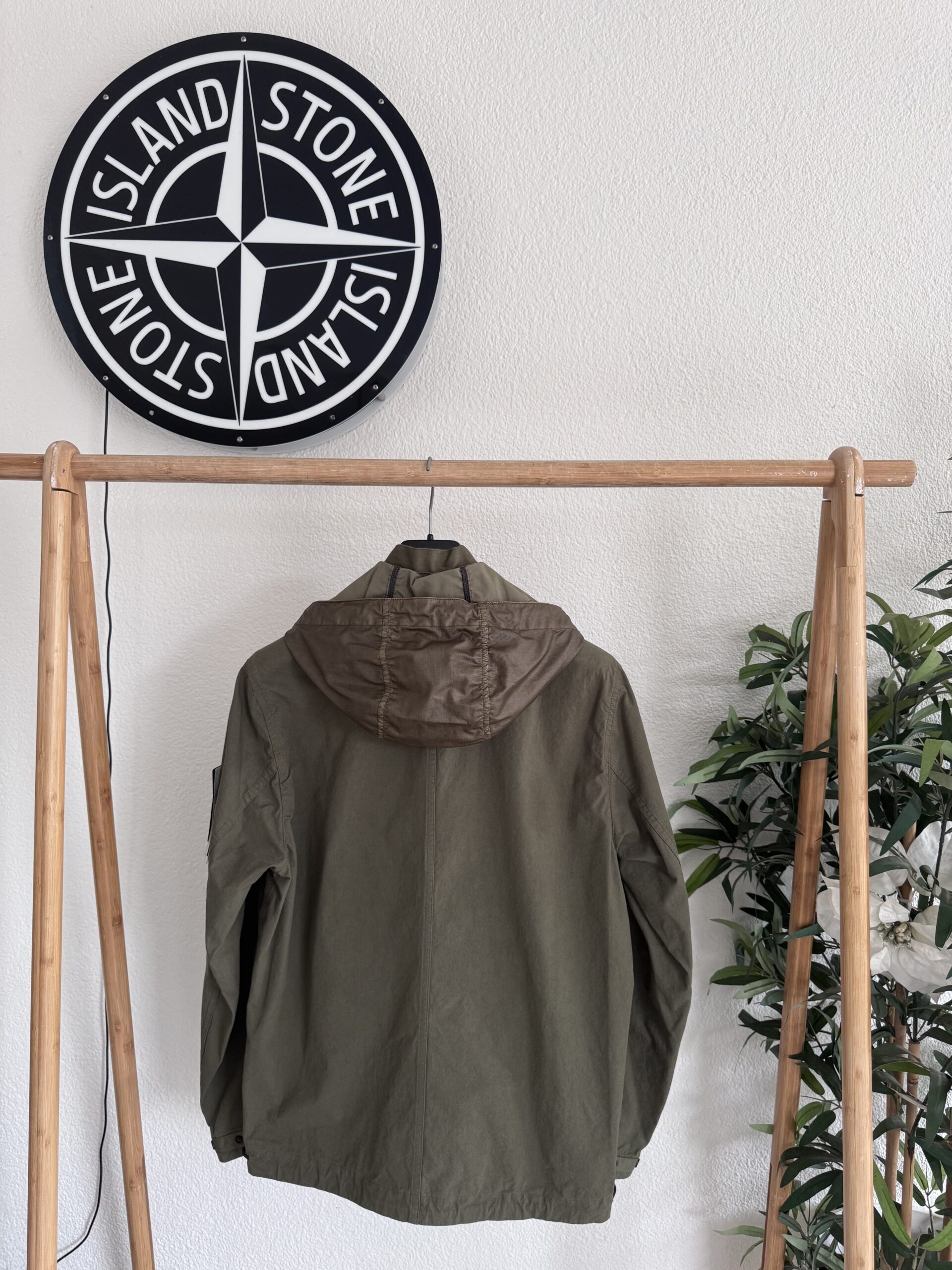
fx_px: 880
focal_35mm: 24
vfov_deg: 71.6
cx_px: 476
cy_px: 635
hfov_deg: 56.8
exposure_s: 1/50
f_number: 1.78
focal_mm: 6.76
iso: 200
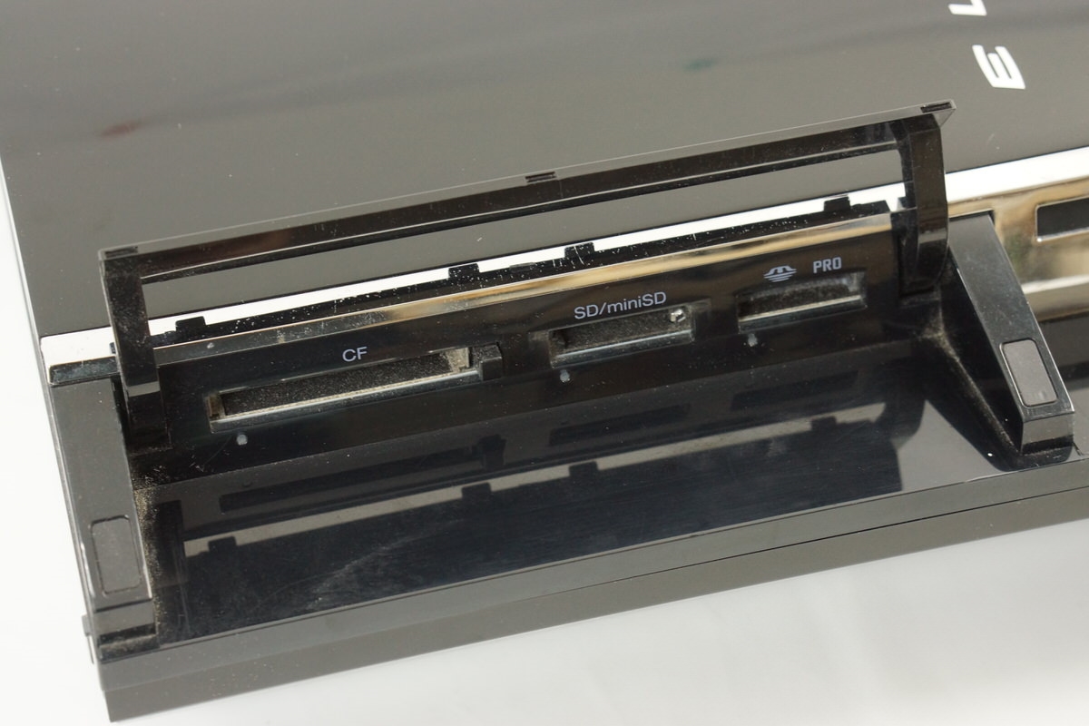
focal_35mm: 75
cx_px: 544
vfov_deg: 18.2
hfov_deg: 27.0
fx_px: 2269
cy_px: 363
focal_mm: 50
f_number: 6.3
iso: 1600
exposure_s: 1/40
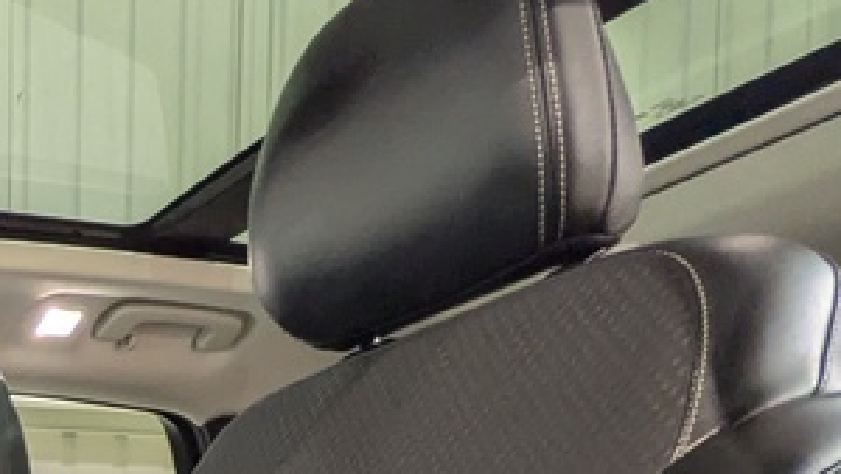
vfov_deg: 18.4
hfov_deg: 26.4
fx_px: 1160
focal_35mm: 52
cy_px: 836
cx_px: -471
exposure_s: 1/30
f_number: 2.2
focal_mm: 1.83
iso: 87
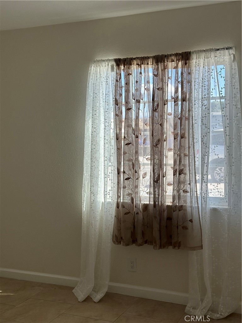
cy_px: 162
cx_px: 121
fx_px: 447
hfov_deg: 30.3
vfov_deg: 39.7
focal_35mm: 48
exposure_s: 1/371
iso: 64
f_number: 1.78
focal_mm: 6.86
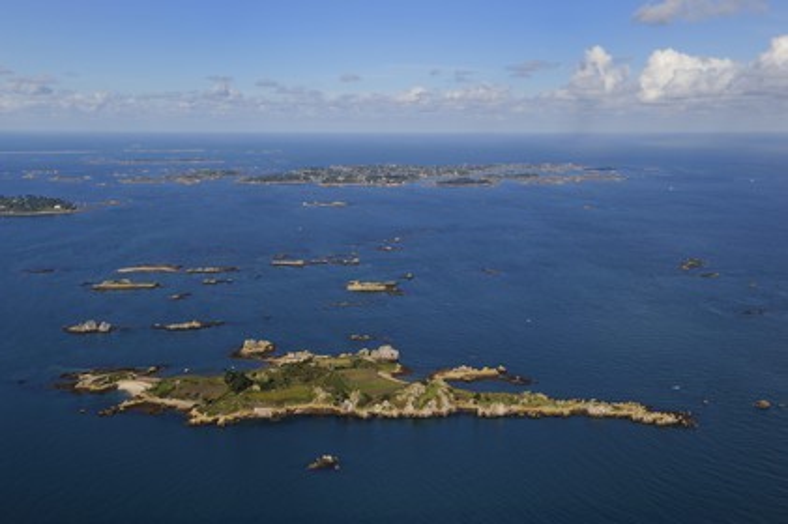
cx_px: 394
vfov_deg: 30.5
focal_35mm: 44
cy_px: 262
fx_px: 962
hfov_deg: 44.5
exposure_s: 1/1000
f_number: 10
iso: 400
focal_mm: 44
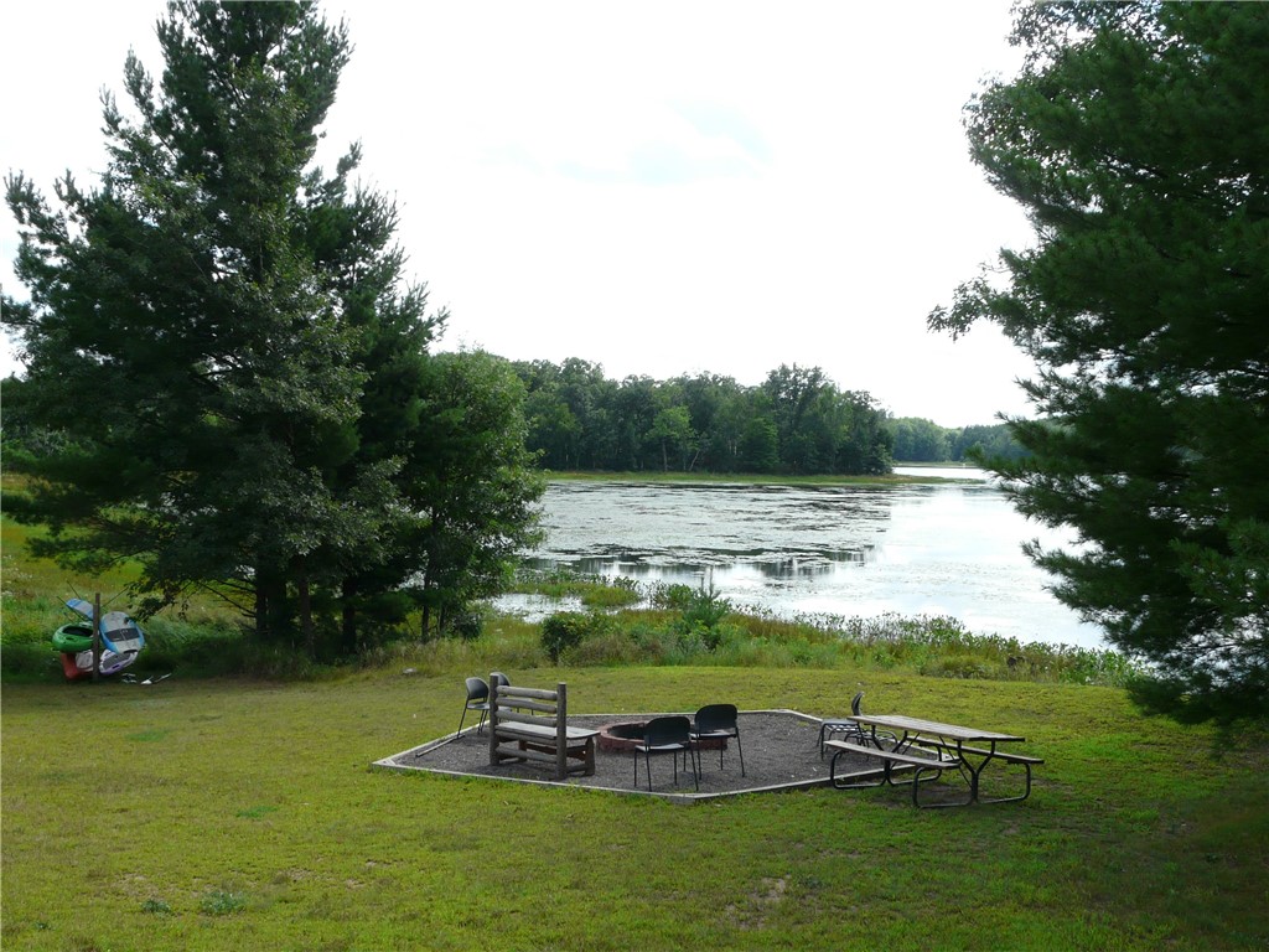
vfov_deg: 39.7
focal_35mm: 36
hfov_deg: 51.4
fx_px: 1320
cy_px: 476
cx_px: 634
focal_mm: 5.9
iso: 100
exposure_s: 1/200
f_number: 5
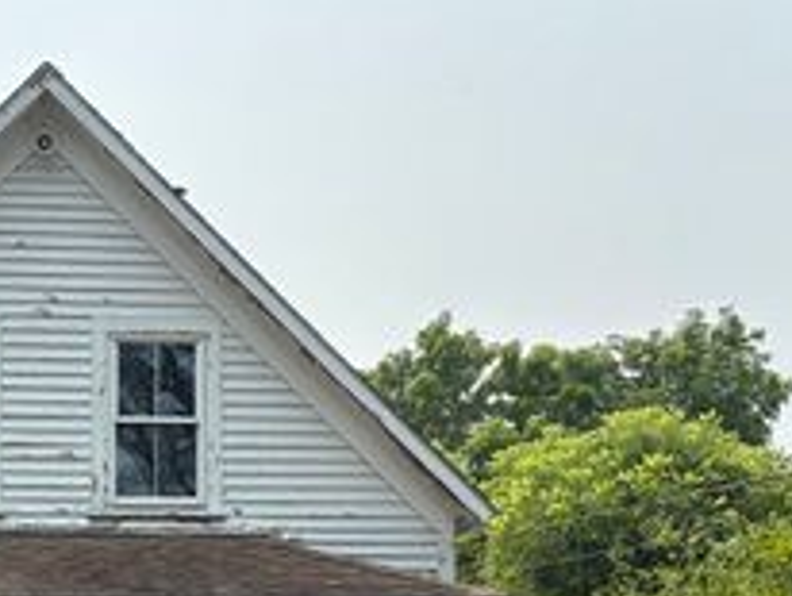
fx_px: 1443
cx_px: 50
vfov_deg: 22.1
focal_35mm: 63
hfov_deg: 29.2
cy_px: 648
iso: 50
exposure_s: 1/1812
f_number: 1.6
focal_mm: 5.96
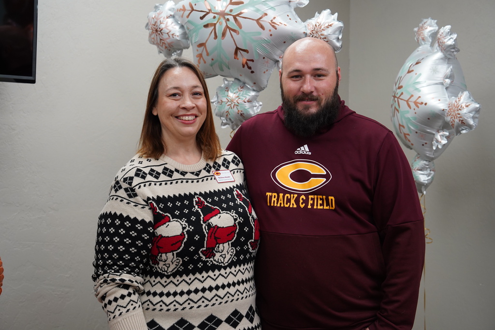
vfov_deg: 26.0
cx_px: 248
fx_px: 715
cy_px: 165
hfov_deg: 38.2
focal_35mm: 52
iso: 1600
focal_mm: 52
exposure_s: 1/160
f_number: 4.5
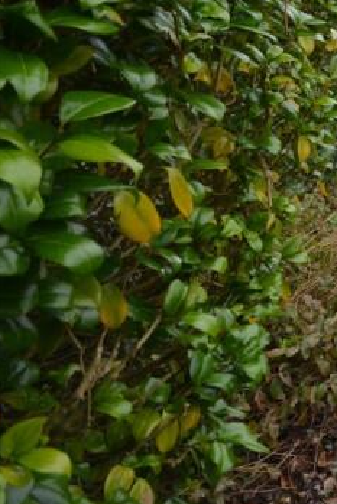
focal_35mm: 44
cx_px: 642
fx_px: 617
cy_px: 42
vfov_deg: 40.8
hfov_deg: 19.8
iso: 400
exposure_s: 1/200
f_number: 8
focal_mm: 10
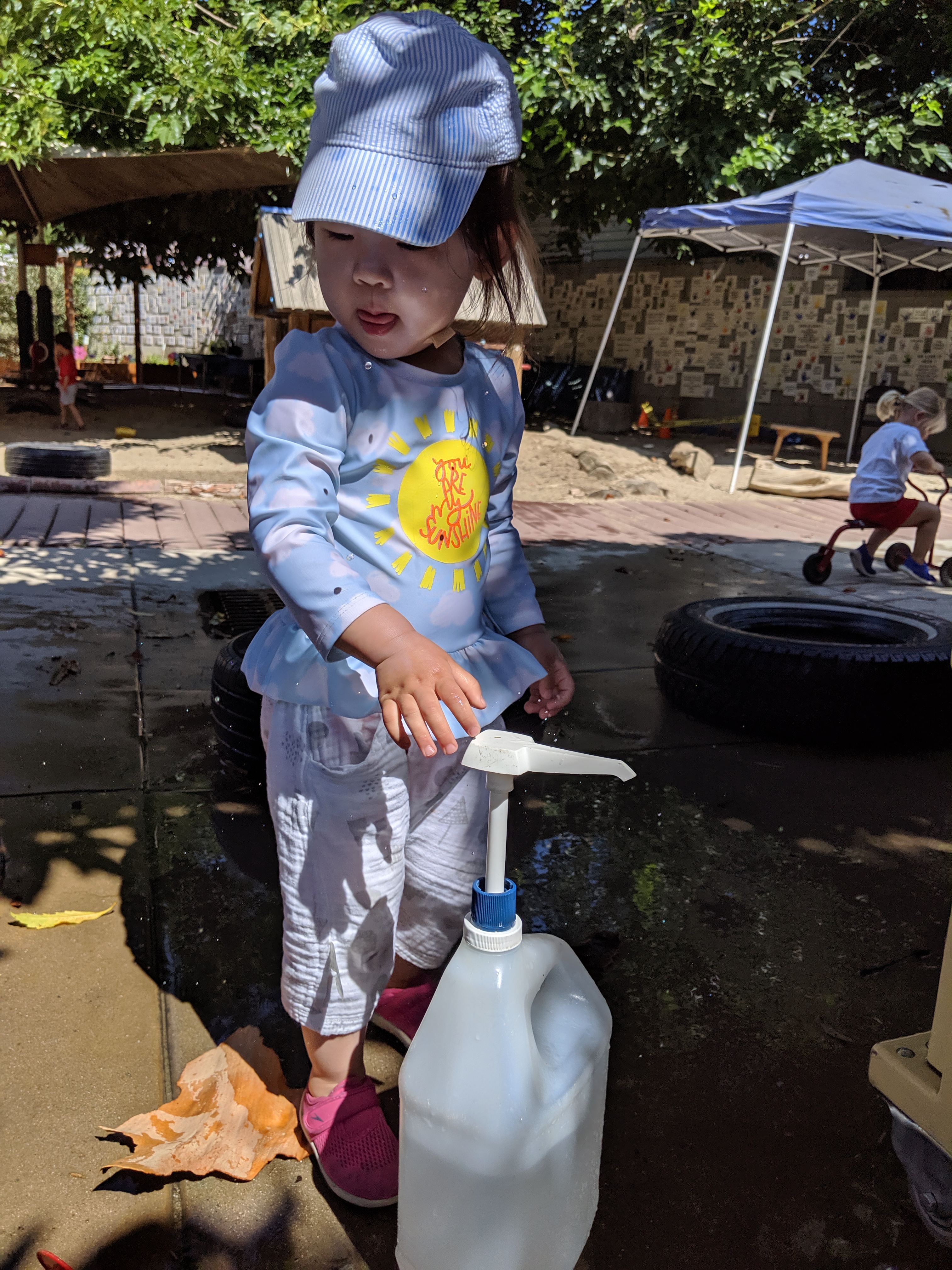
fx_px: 990
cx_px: 476
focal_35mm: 27
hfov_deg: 51.4
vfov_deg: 65.3
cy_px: 635
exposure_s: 1/4695
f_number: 1.8
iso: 60
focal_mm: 4.44
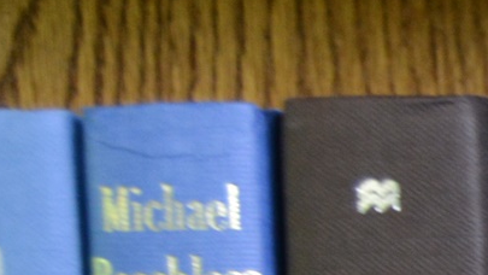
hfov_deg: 10.2
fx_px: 2384
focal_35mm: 184
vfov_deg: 6.2
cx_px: 1165
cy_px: 760
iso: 800
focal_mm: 19
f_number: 4
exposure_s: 1/60
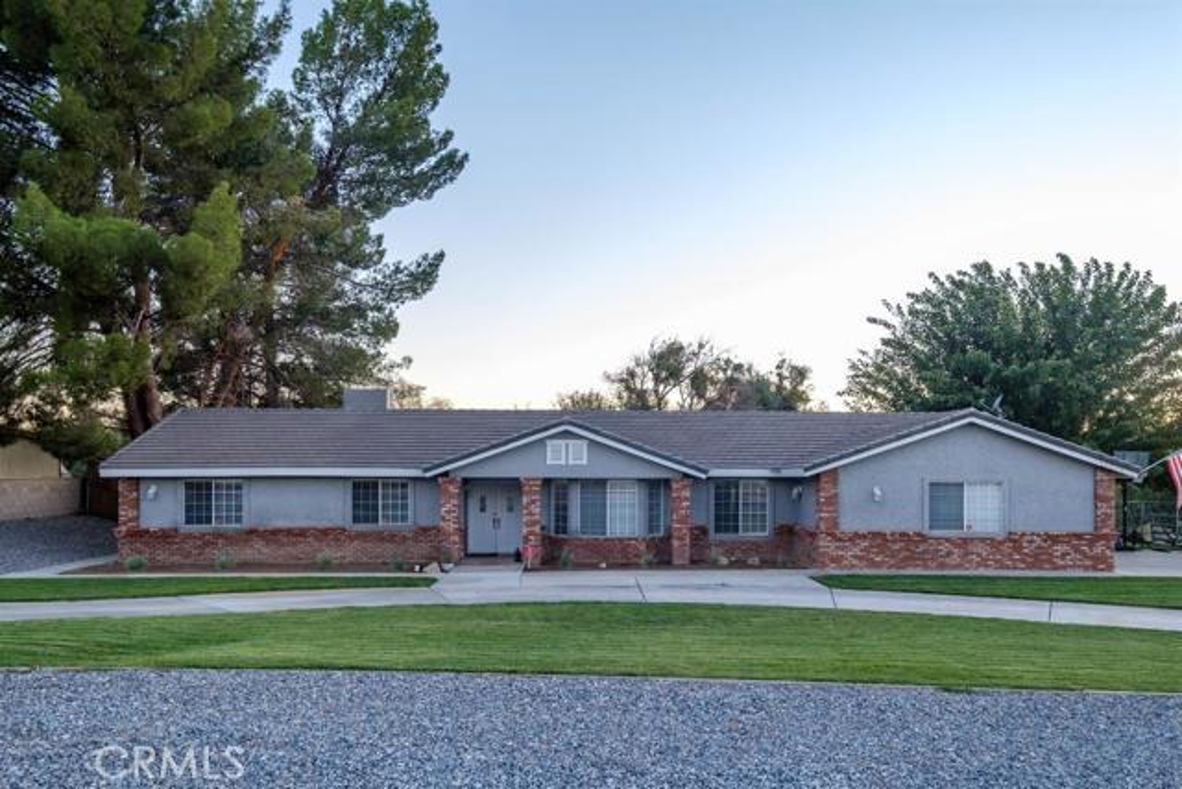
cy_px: 394
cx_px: 591
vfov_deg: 45.0
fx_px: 952
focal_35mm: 29
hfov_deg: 63.6
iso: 100
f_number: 7.1
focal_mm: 19.1
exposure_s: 1/10
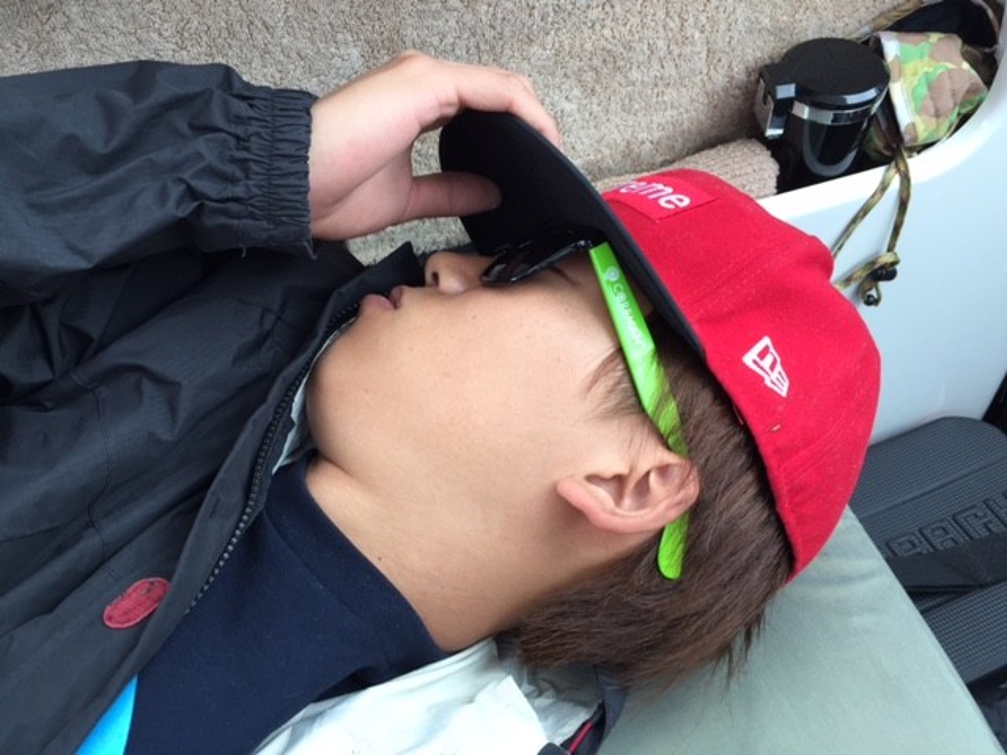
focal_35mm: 29
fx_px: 844
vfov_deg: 48.2
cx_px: 504
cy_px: 378
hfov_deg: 61.7
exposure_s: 1/60
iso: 32
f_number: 2.2
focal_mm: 4.15
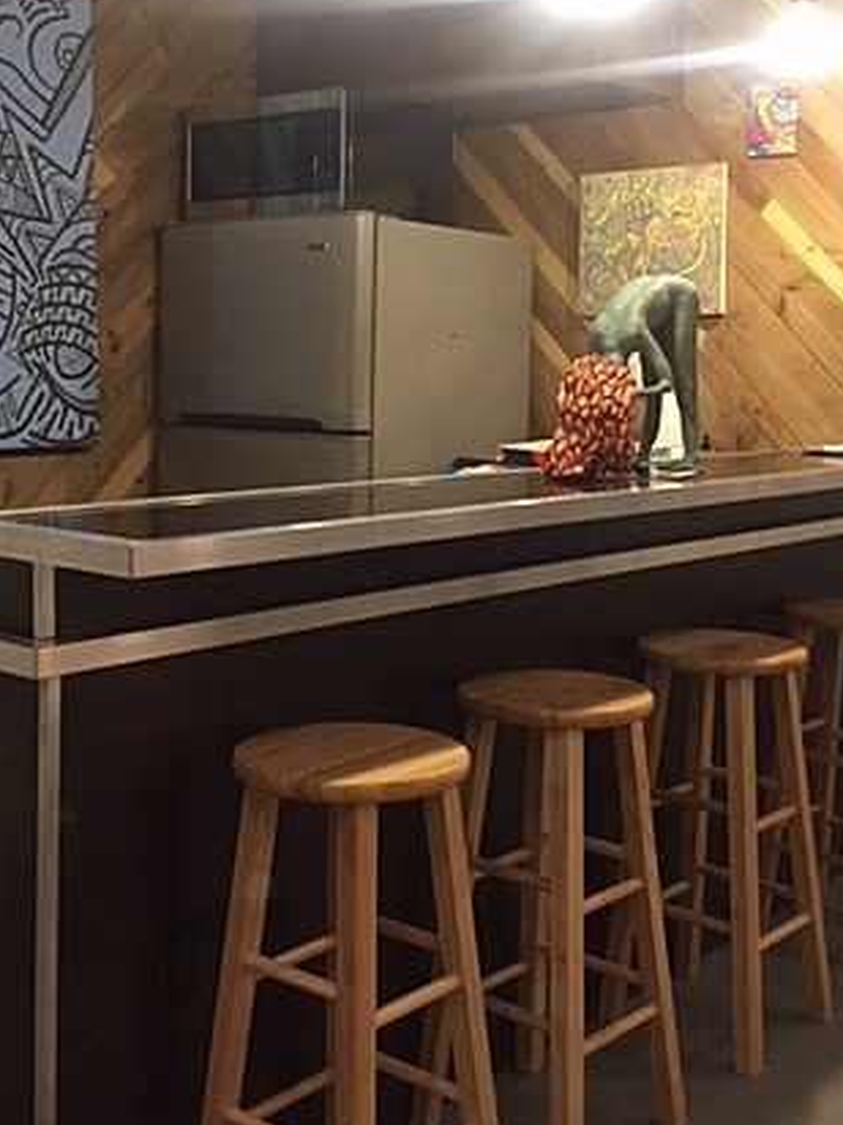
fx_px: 1461
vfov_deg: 41.8
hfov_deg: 32.2
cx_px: 431
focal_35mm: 45
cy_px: 440
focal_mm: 4.15
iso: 200
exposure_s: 1/30
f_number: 2.2
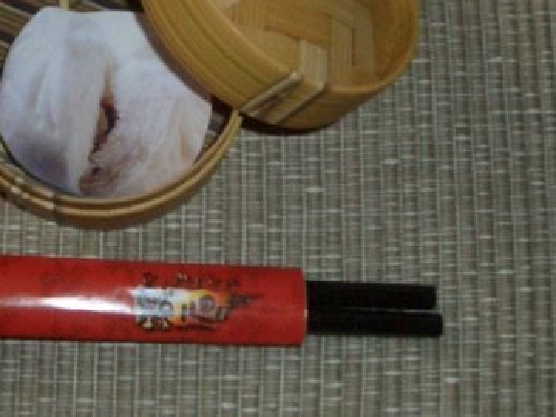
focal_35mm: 65
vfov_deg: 22.4
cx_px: 175
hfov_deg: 29.6
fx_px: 1044
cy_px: 115
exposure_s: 1/40
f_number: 4
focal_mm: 4.8
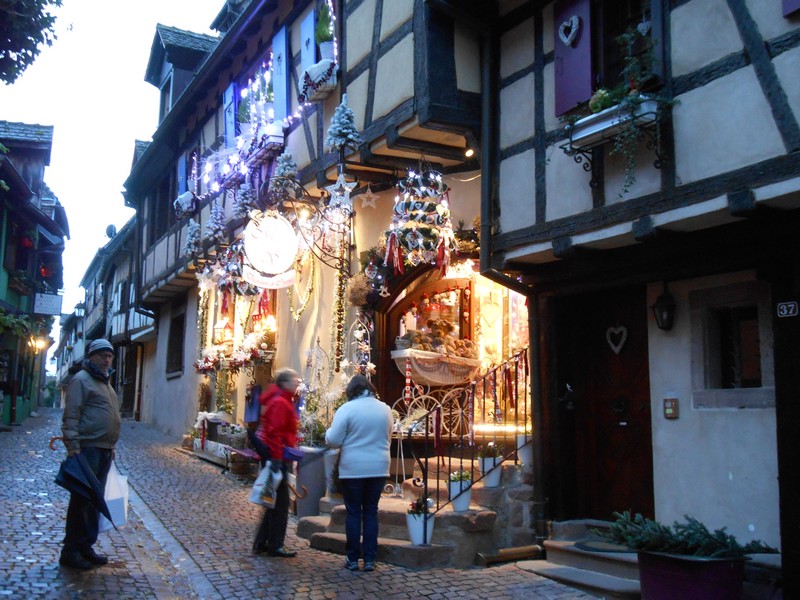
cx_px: 400
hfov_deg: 49.0
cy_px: 300
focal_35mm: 38
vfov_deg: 37.7
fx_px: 878
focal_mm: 6.8
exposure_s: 1/4
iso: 400
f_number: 4.2
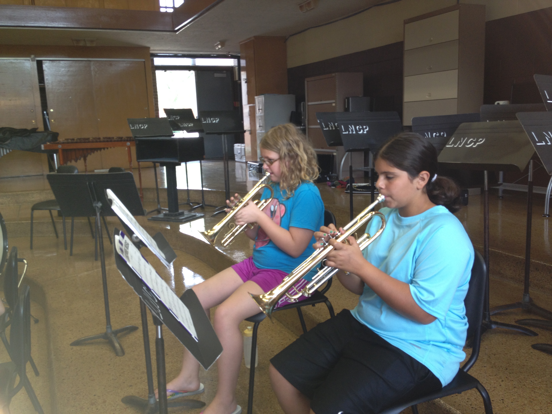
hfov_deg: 52.6
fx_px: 558
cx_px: 276
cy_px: 207
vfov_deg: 40.7
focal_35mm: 35
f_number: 2.4
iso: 50
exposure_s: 1/30
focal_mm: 4.28
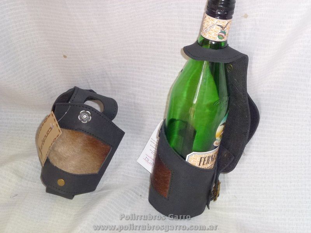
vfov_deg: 28.0
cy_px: 116
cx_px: 156
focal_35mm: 52
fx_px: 467
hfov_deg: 36.8
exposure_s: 1/60
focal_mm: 9.4
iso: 250
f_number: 4.3
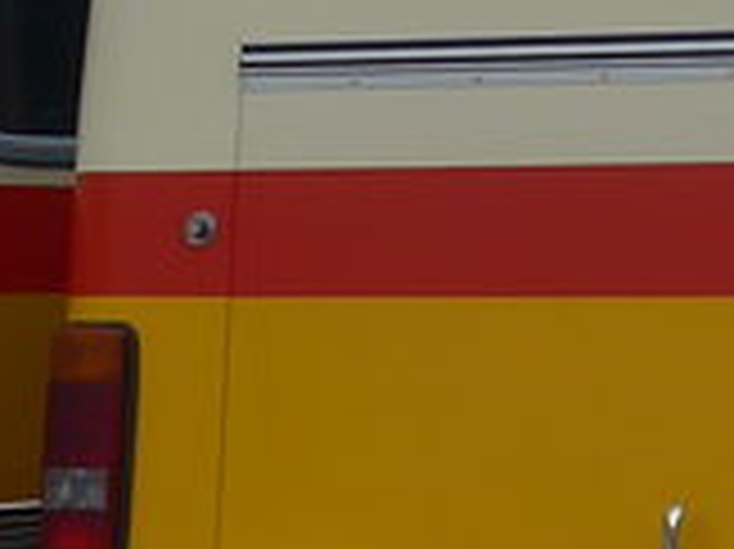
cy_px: -220
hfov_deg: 7.9
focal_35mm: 251
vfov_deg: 5.9
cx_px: 770
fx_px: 5318
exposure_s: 1/1000
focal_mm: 7
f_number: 2.8
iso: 80
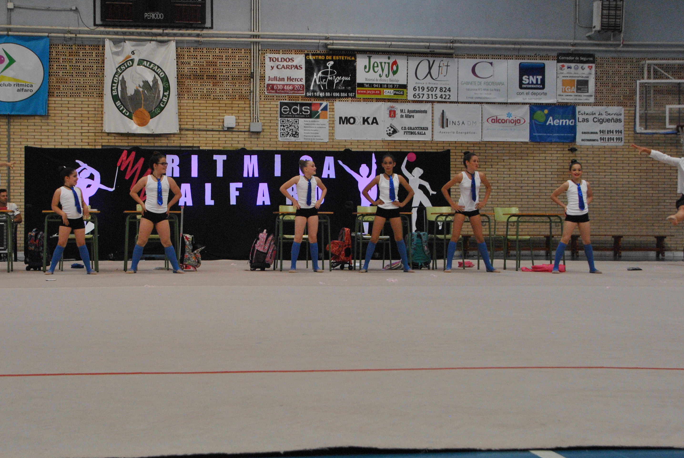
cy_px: 201
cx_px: 267
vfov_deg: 23.2
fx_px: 1116
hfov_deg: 33.9
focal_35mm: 59
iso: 800
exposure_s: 1/160
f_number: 6.3
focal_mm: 29
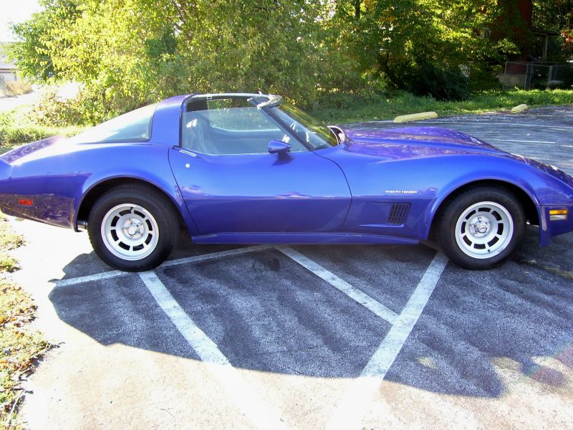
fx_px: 563
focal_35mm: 34
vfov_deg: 41.8
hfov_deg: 54.0
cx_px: 286
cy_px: 215
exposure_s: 1/125
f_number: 2.7
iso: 80
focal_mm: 5.6
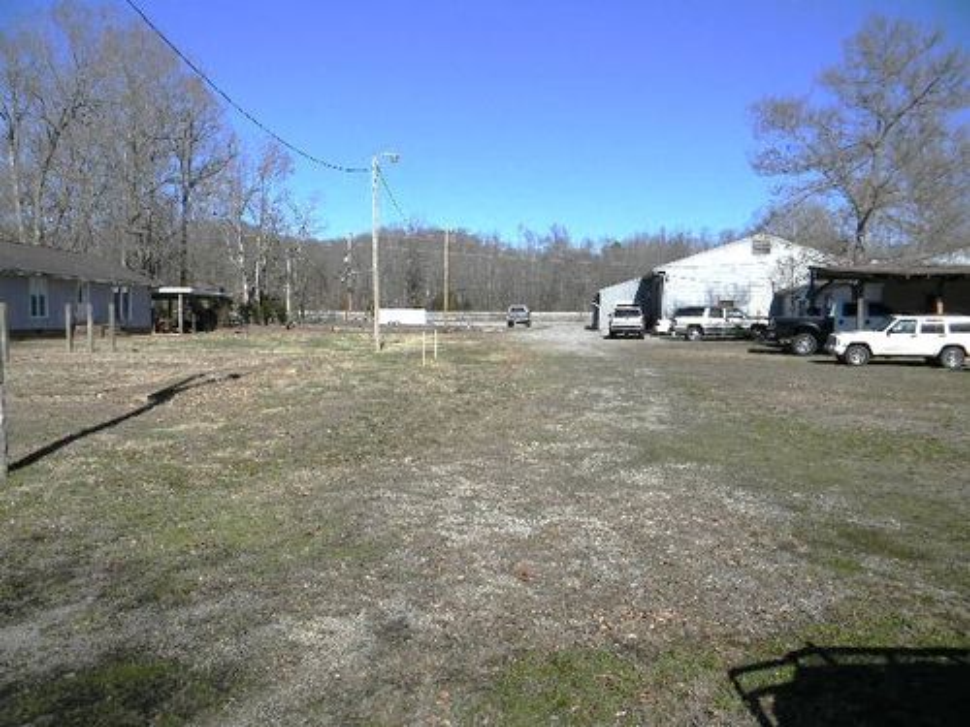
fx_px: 785
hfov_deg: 63.4
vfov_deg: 49.7
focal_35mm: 28
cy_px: 364
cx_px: 485
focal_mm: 5
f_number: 7
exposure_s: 1/494
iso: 80
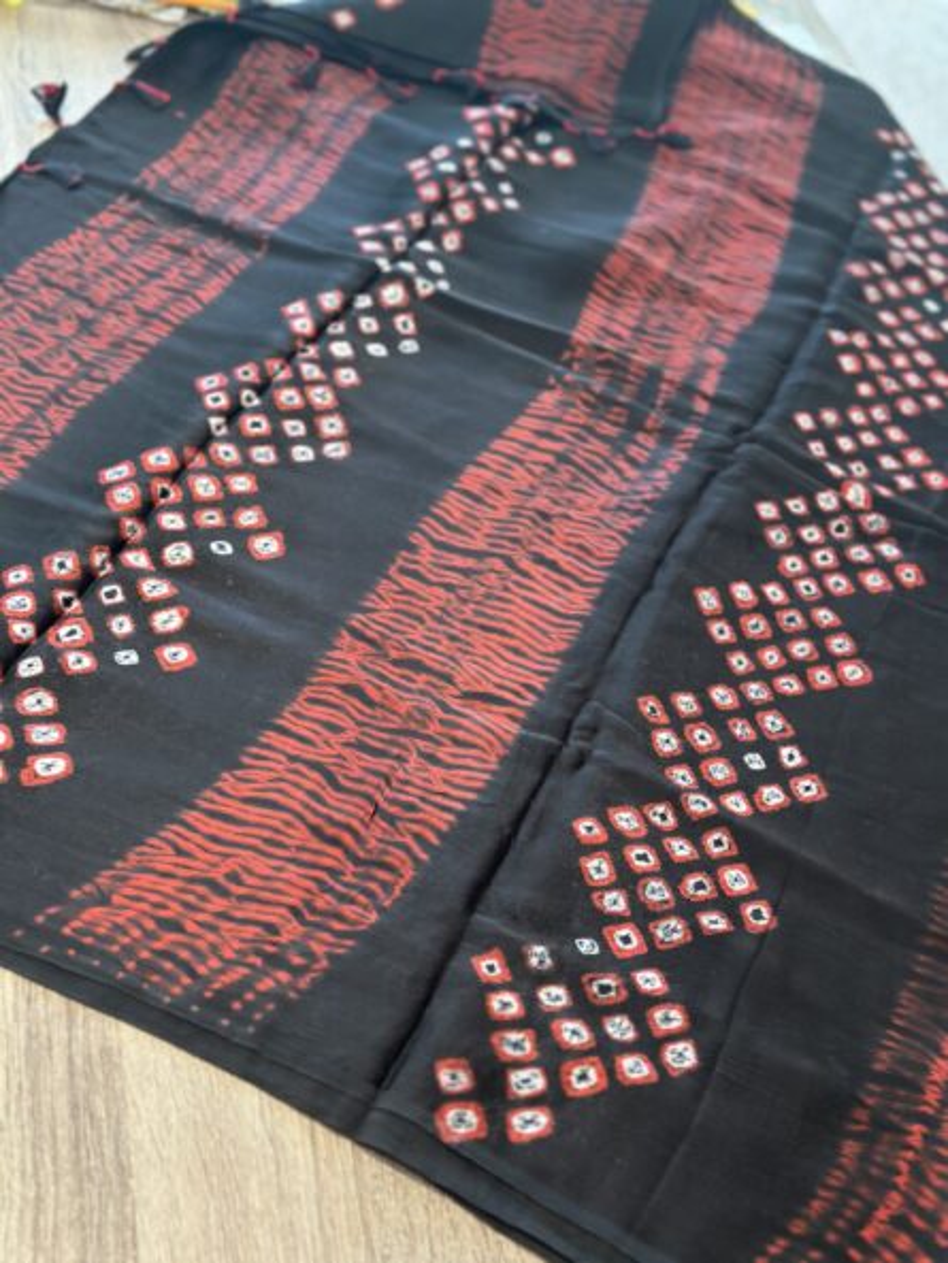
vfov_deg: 39.6
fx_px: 1752
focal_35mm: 48
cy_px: 632
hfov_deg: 30.3
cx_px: 474
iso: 320
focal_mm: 6.86
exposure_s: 1/60
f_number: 1.78
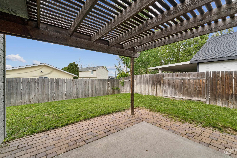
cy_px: 79
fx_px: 102
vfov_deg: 75.5
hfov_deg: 98.5
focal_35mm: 16
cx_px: 118
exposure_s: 1/100
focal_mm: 15.5
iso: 400
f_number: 13
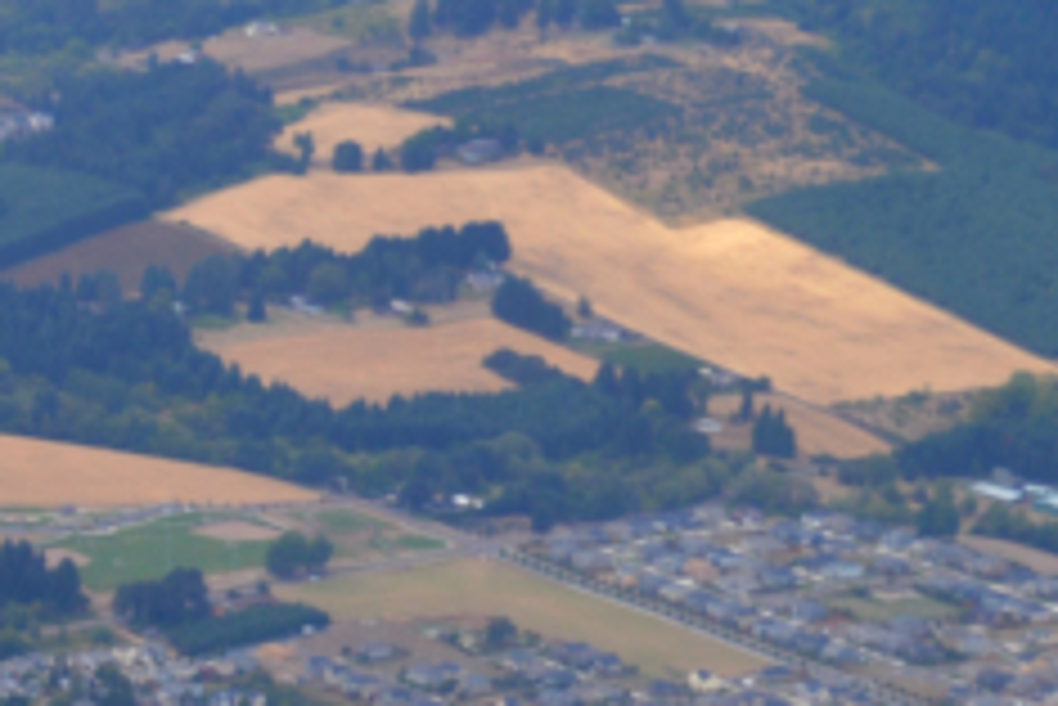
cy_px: 1614
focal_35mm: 229
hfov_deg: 8.5
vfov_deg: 5.8
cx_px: -1137
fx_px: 6734
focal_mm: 30
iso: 100
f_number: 6.3
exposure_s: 1/160
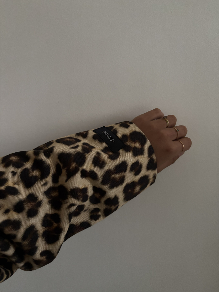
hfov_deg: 53.1
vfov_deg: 67.3
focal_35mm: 26
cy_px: 146
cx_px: 110
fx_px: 219
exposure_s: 1/30
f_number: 1.6
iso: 1000
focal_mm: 5.96
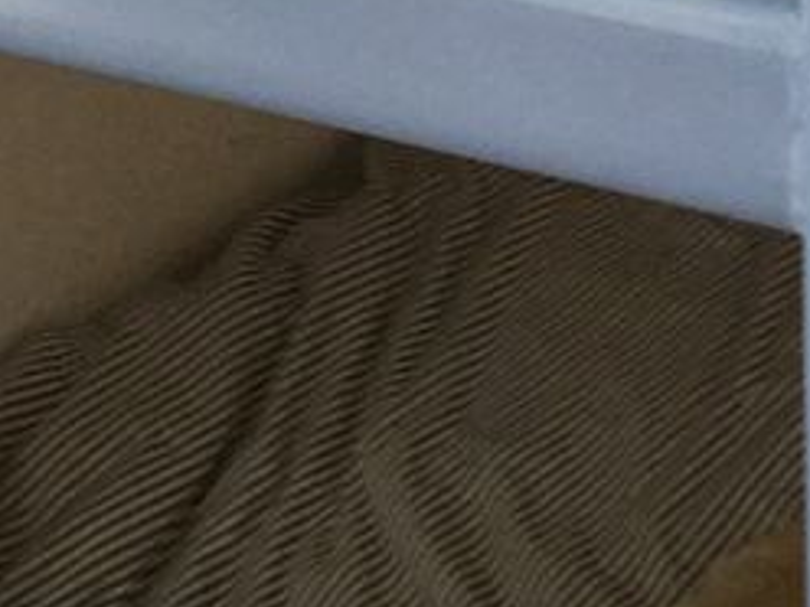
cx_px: 480
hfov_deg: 15.8
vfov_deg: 11.1
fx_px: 2925
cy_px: -486
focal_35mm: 125
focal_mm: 3.3
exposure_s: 1/20
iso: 200
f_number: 2.4
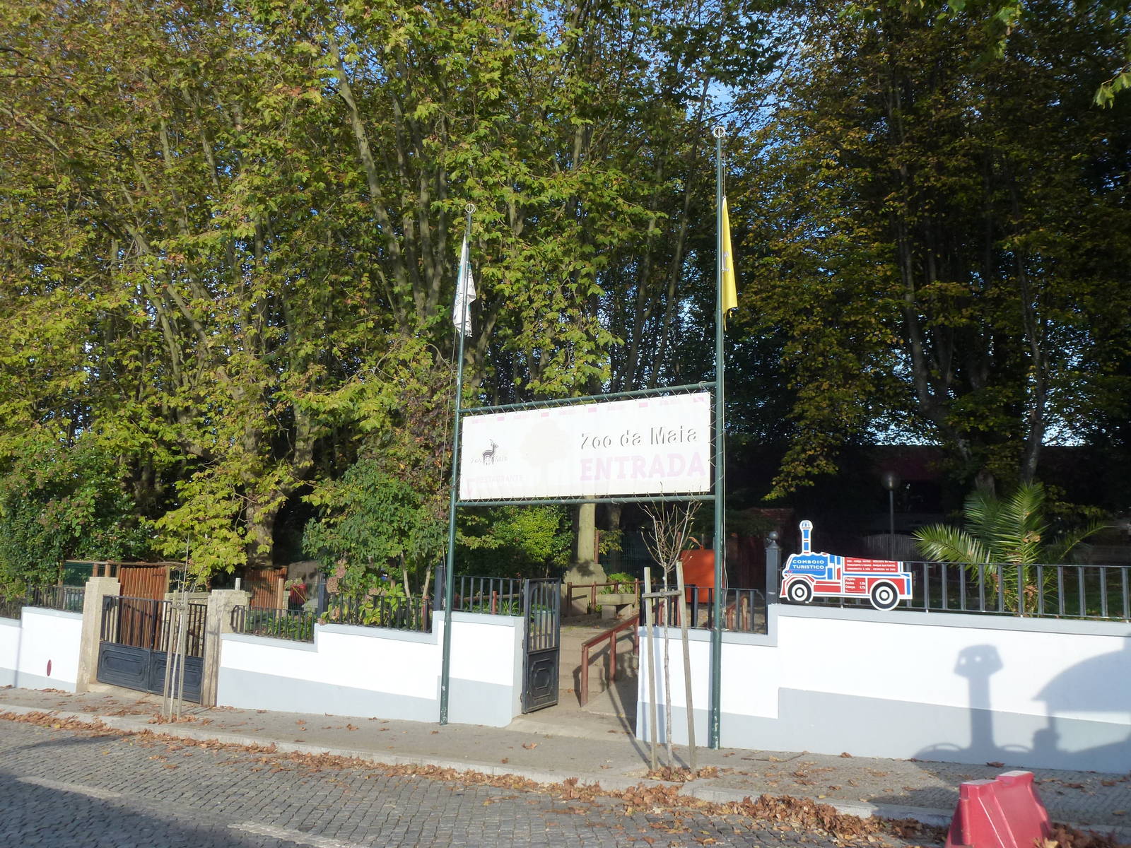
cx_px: 566
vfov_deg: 49.7
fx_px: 915
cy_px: 424
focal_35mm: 28
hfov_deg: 63.4
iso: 160
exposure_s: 1/320
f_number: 4
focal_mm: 5
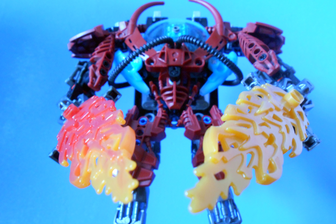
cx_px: 171
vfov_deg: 41.1
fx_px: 299
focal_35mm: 32
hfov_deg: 58.7
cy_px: 115
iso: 400
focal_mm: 5.3
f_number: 3.8
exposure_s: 1/2.5
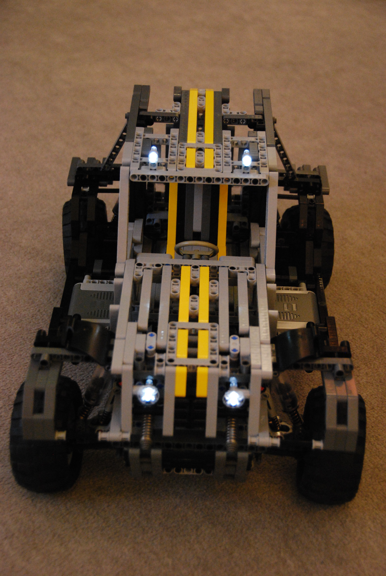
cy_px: 288
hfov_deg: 20.7
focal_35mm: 66
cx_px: 193
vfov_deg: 30.5
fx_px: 1058
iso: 1600
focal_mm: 44
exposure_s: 1/13
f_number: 4.5
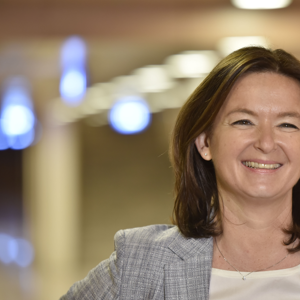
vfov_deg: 7.4
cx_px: 208
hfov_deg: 7.4
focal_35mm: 236
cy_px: 150
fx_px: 2314
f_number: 3.5
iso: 1250
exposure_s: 1/125
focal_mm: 185
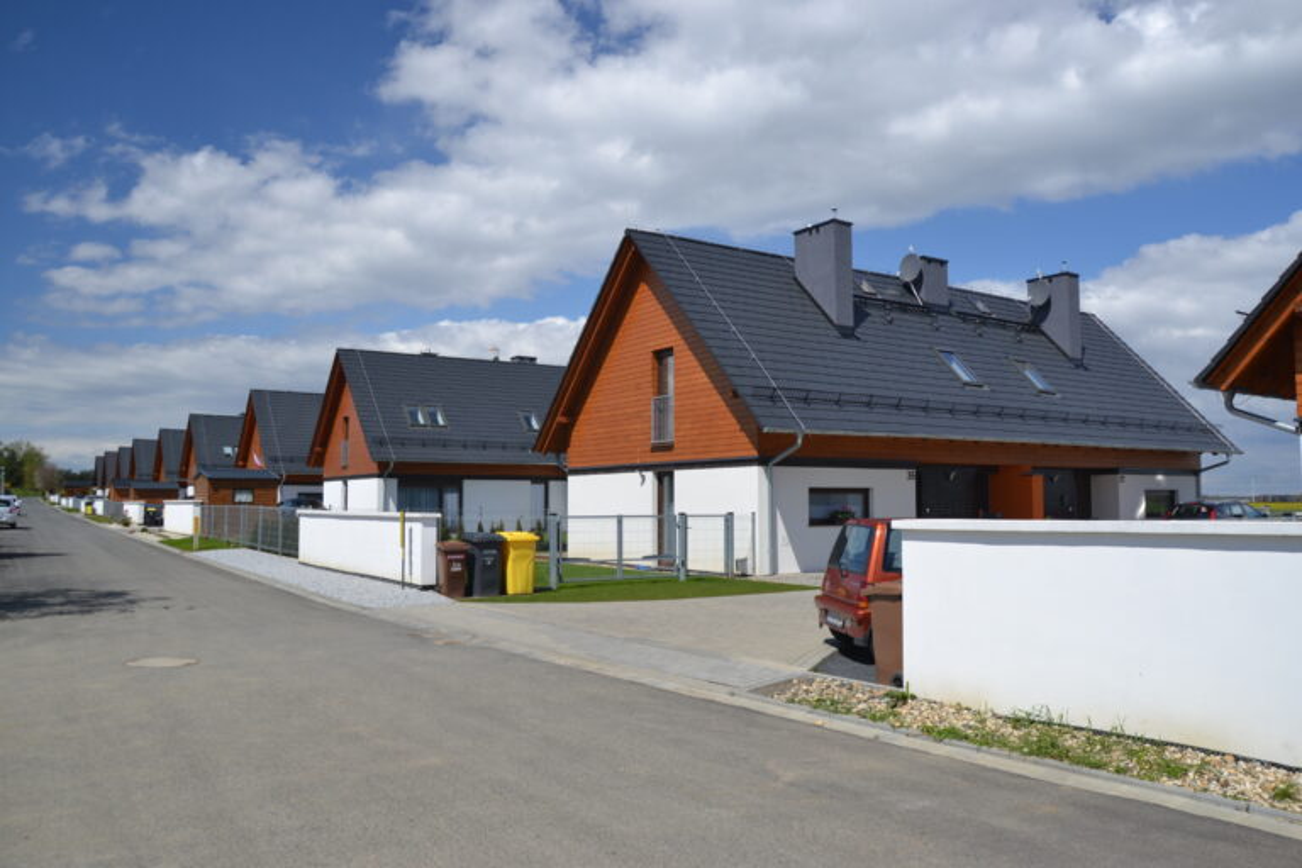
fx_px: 976
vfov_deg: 47.9
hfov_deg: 67.4
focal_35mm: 27
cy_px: 434
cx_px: 651
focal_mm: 18
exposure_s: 1/200
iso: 100
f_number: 7.1
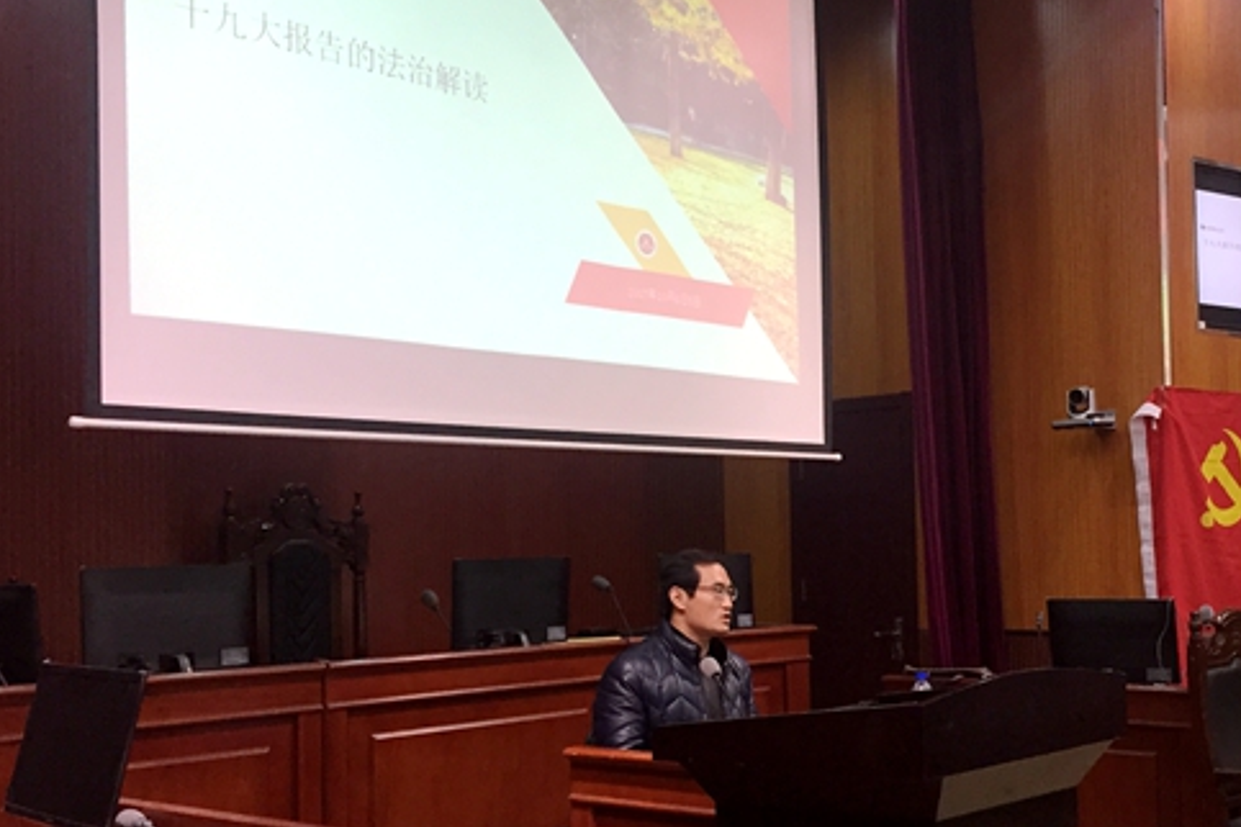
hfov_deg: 48.4
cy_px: 483
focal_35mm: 40
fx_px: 1379
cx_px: 689
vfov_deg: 33.3
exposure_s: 1/33
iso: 80
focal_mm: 4.15
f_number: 2.2
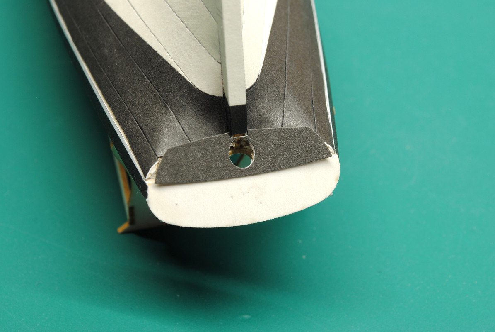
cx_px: 248
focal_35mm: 82
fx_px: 1136
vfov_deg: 16.6
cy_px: 166
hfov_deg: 24.6
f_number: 11
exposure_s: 1/2
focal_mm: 55
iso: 100
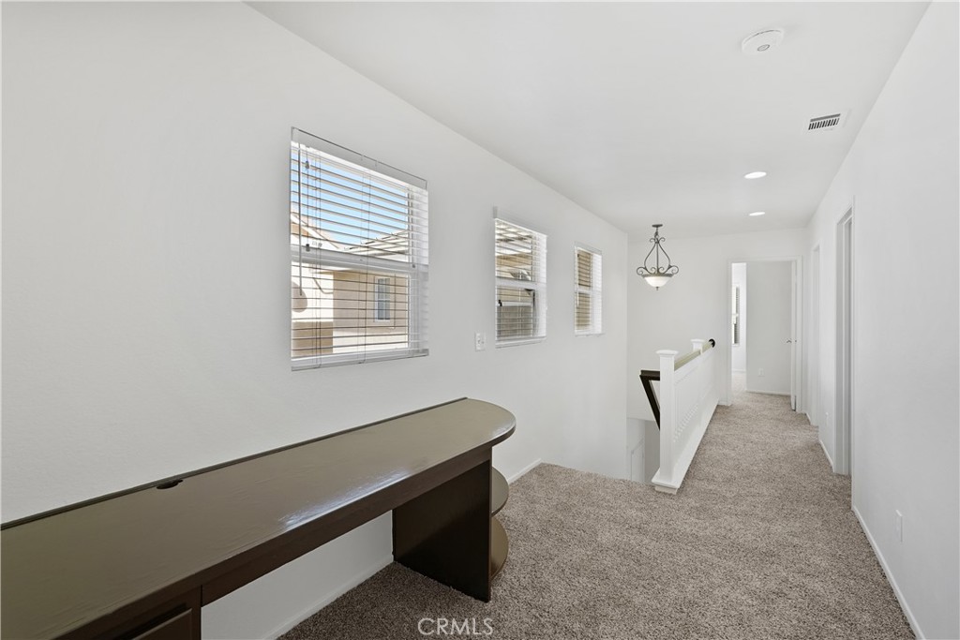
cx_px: 480
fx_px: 427
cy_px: 320
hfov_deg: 96.7
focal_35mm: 16
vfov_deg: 73.8
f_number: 7.1
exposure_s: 1/15
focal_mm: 16
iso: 400
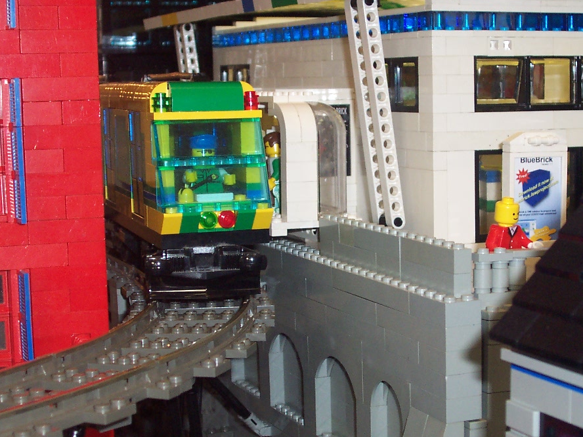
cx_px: 347
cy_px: 255
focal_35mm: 77
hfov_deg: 25.3
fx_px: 1297
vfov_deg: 19.1
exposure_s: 1/60
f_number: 3.4
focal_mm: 8.6
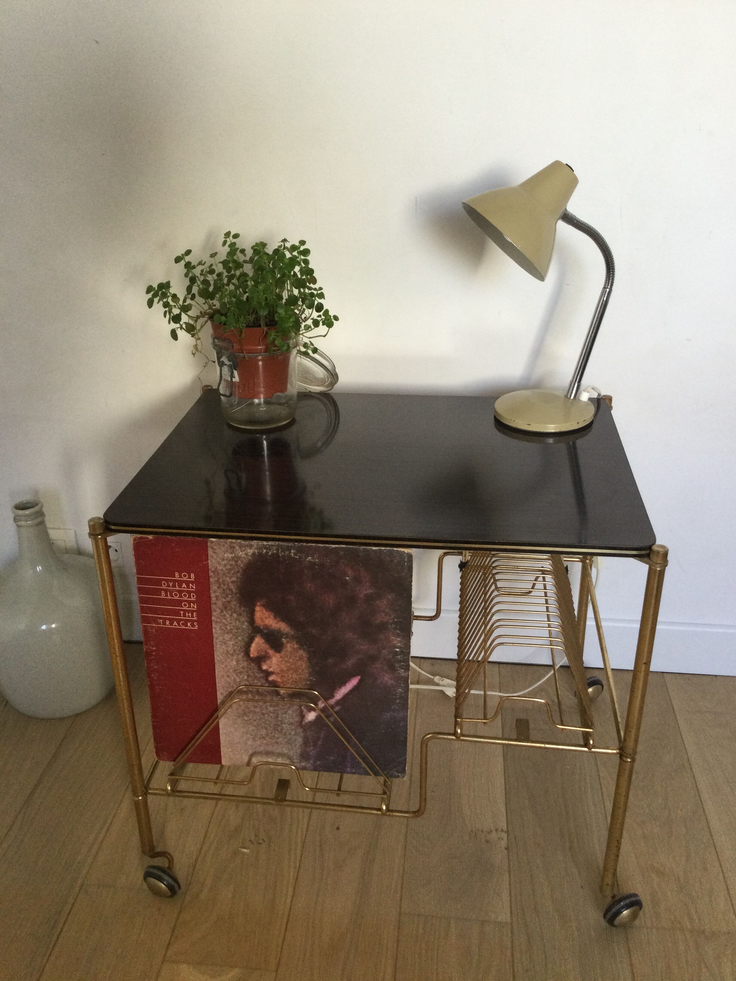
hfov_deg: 45.4
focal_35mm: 31
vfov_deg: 58.4
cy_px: 490
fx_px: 879
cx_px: 368
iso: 80
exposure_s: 1/33
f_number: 2.4
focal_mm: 3.3
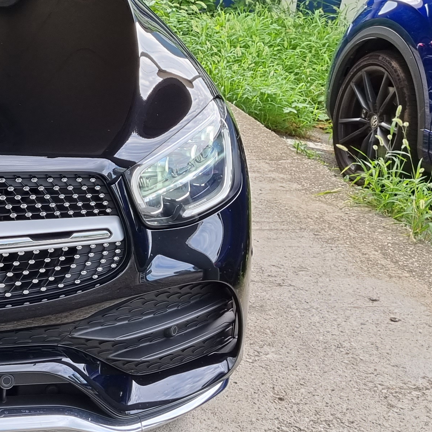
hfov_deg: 20.5
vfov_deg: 22.3
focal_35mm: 77
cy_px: 126
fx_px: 1087
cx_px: -135
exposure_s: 1/133
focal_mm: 5.4
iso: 50
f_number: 1.8
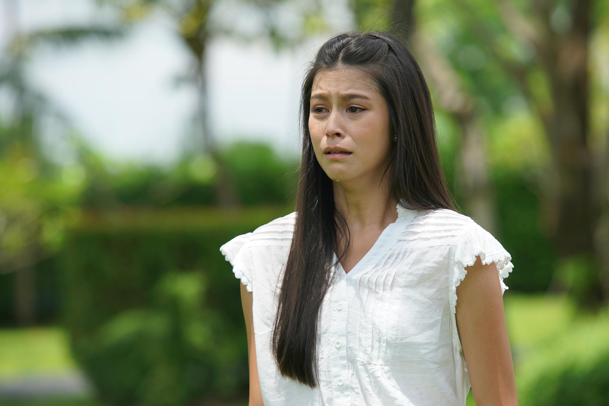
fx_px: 3384
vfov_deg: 6.9
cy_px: 203
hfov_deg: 10.3
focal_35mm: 200
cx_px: 304
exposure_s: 1/640
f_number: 5
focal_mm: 200
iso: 160
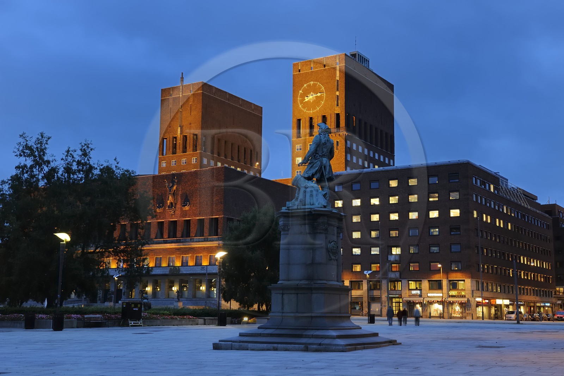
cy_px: 188
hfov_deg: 41.1
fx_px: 752
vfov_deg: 28.1
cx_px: 282
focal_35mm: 48
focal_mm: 48
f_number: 7.1
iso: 200
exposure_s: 1
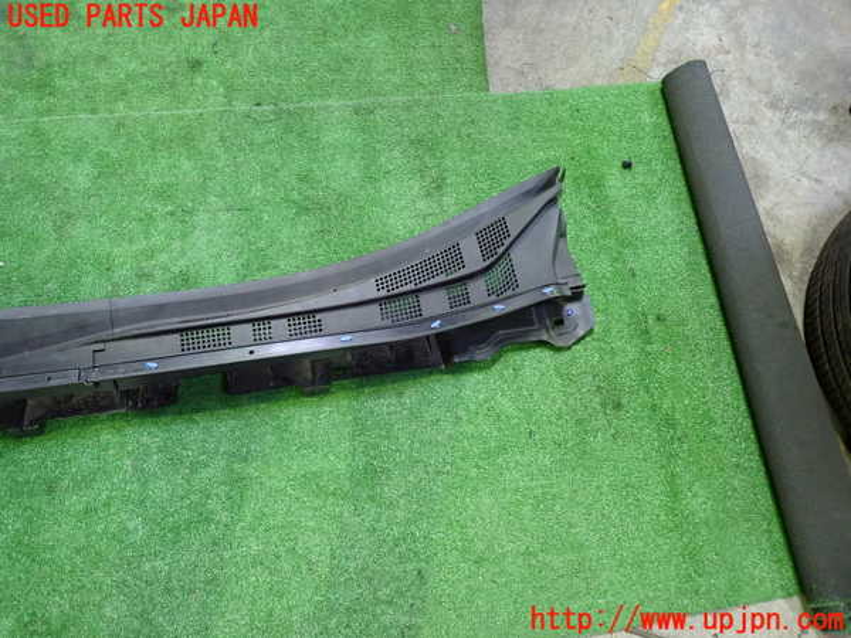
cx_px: 426
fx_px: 615
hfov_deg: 69.4
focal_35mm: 25
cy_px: 319
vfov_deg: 54.9
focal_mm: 4.5
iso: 320
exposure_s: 1/30
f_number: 2
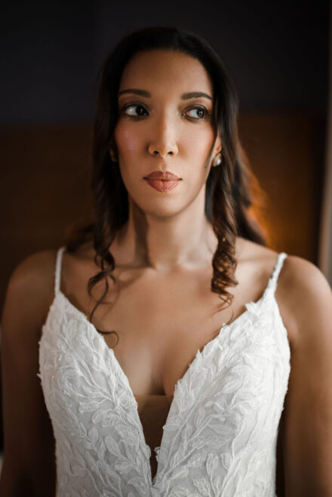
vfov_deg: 39.6
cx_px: 166
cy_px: 248
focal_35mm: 50
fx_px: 692
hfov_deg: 27.0
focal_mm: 50
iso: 64
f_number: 1.2
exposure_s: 1/200
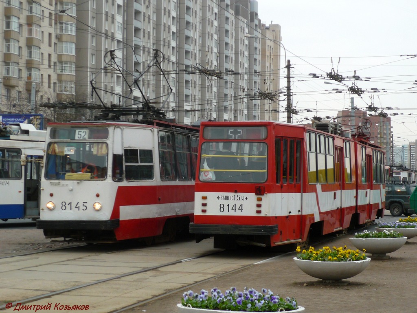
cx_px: 208
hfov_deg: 27.4
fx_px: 855
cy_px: 156
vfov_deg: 20.7
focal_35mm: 71
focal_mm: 11.7
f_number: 4
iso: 100
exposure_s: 1/125
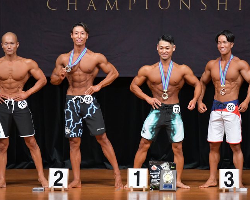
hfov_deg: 6.3
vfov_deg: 5.1
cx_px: 147
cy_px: 100
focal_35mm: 306
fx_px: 2263
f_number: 5.6
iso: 4000
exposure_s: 1/400
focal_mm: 180
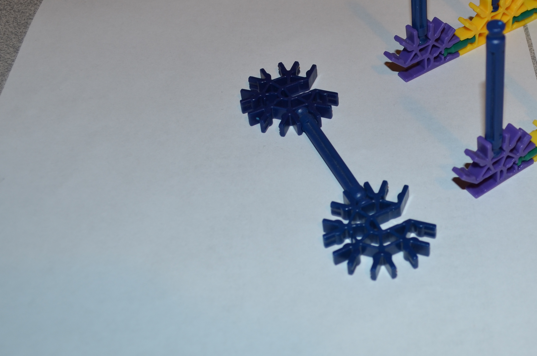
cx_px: 440
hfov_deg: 36.7
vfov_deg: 25.7
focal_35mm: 52
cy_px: 117
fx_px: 774
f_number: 5.6
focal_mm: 18
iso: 200
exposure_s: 1/30
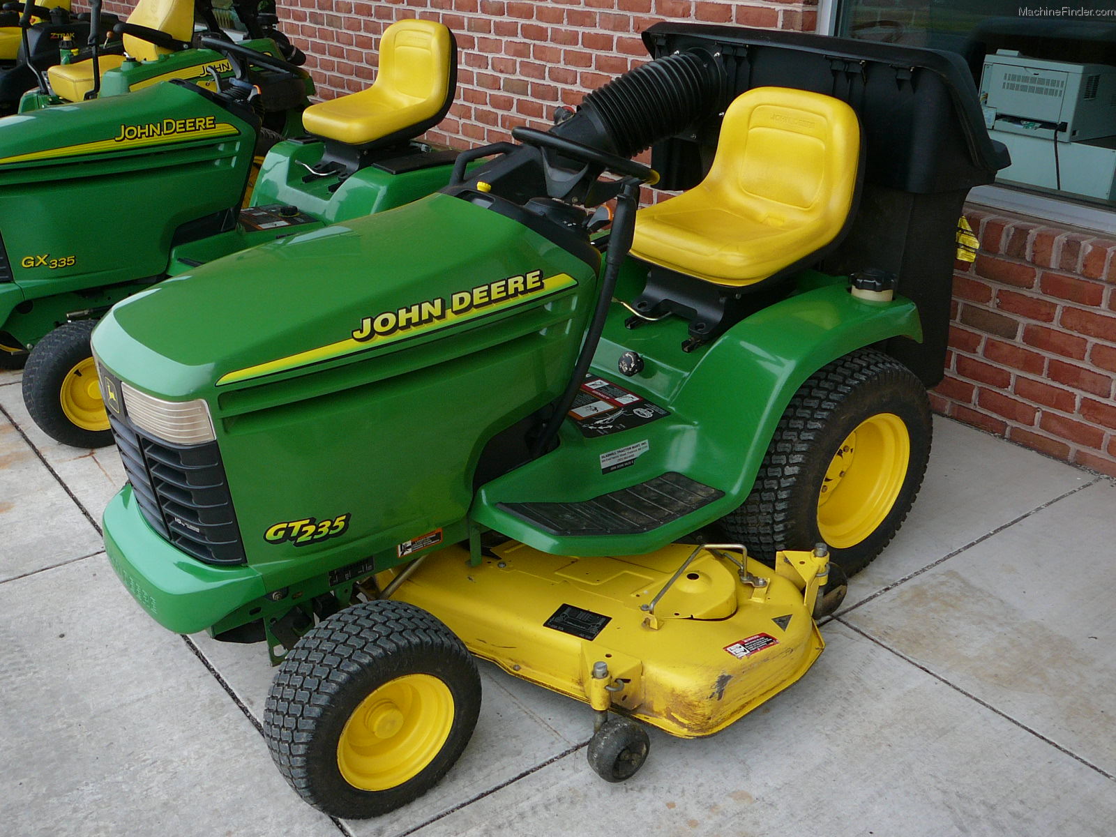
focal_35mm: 35
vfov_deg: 40.7
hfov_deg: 52.6
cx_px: 558
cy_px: 418
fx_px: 1128
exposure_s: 1/100
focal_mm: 5.2
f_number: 2.8
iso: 80
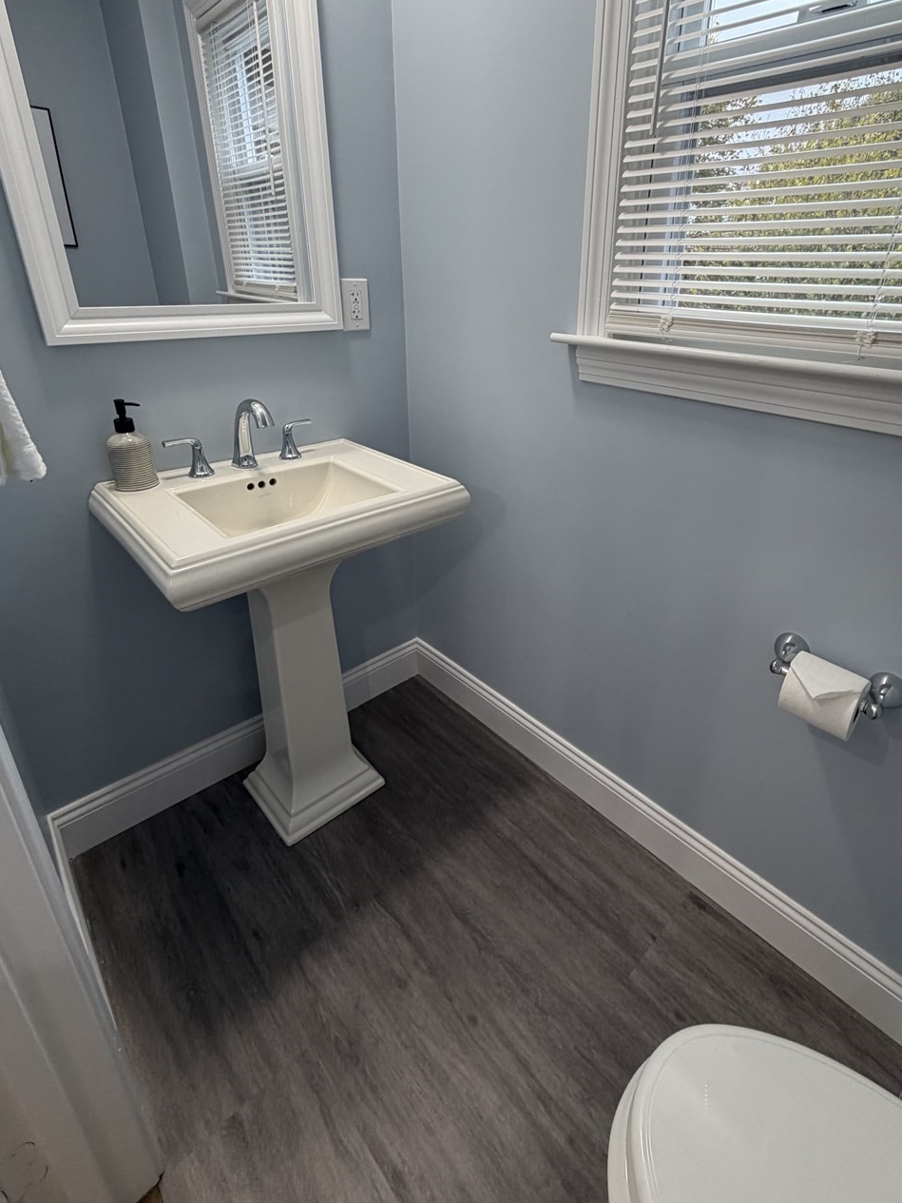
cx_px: 507
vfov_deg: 90.4
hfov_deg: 74.4
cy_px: 512
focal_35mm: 17
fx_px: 591
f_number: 2.2
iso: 125
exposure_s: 1/120
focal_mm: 2.22
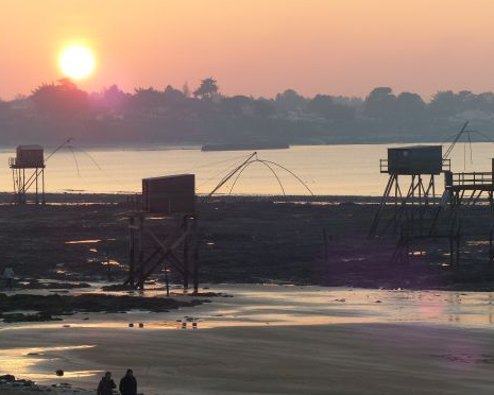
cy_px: 198
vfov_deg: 7.3
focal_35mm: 211
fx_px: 3085
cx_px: 254
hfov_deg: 9.2
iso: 100
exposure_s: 1/160
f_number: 4
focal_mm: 36.2
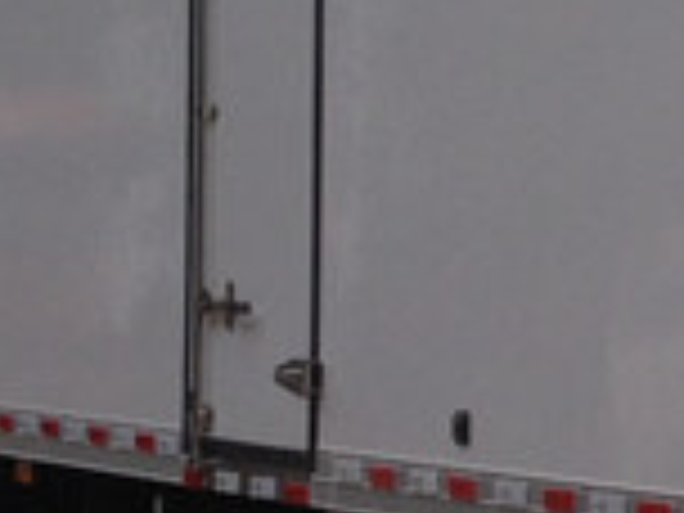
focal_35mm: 200
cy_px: 184
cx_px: 1080
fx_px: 3952
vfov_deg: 7.4
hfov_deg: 9.6
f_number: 2.4
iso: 50
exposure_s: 1/890
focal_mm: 4.28
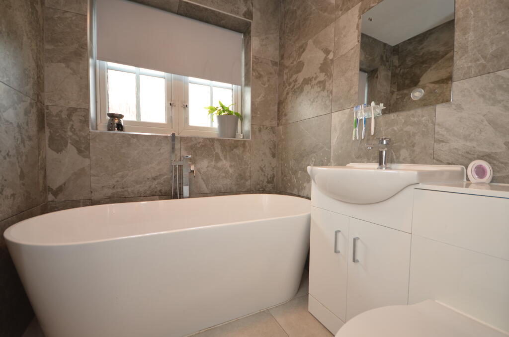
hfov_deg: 100.5
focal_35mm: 15
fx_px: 212
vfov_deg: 77.1
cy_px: 168
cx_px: 254
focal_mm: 10
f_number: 4
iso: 280
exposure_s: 1/60
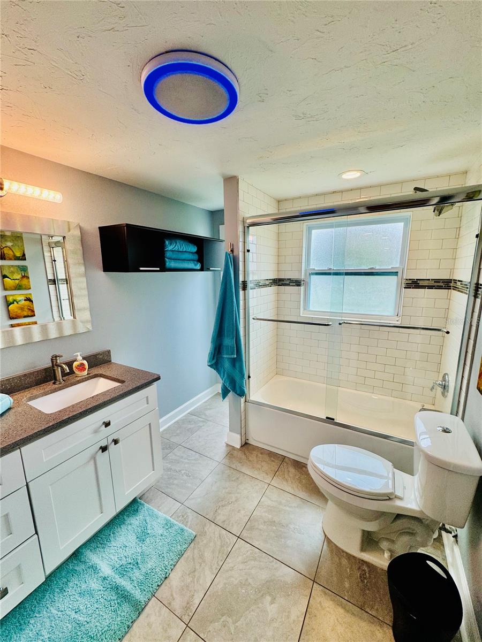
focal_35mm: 14
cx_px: 241
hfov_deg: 85.7
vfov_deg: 102.1
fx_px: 260
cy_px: 321
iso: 80
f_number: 2.2
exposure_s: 1/99
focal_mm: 2.22
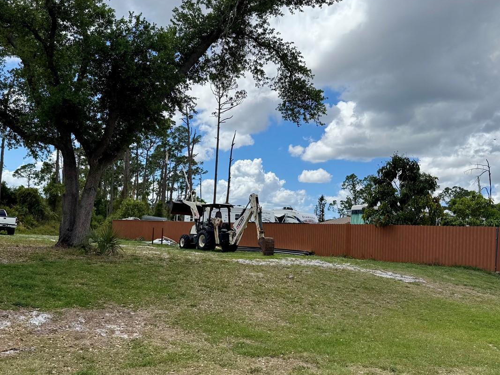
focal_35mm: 36
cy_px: 215
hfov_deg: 51.3
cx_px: 232
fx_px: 520
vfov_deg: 39.6
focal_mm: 6.76
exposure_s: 1/4950
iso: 80
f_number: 1.78
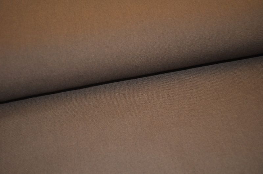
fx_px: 306
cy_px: 87
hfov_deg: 46.5
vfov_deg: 31.8
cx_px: 132
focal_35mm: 42
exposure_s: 1/60
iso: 720
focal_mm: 28
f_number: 4.5
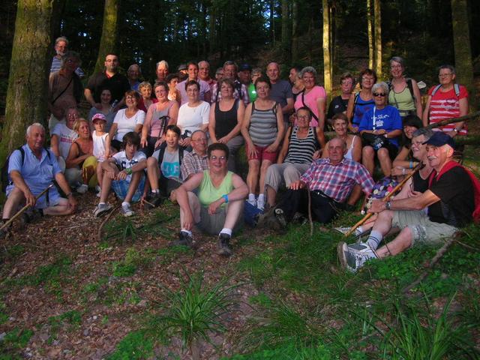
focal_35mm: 35
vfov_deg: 40.7
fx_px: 485
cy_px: 180
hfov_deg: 52.6
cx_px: 240
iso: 91
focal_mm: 5.8
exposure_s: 1/60.1
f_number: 2.8
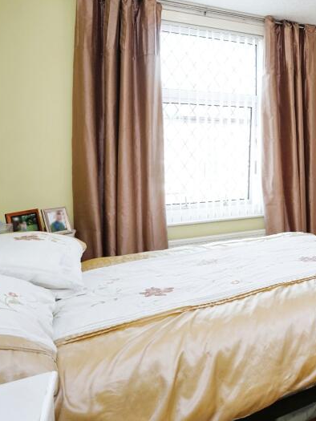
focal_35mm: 30
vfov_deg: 59.7
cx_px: 347
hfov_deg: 38.7
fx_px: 365
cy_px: 182
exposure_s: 1/15
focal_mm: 16
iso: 250
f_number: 8
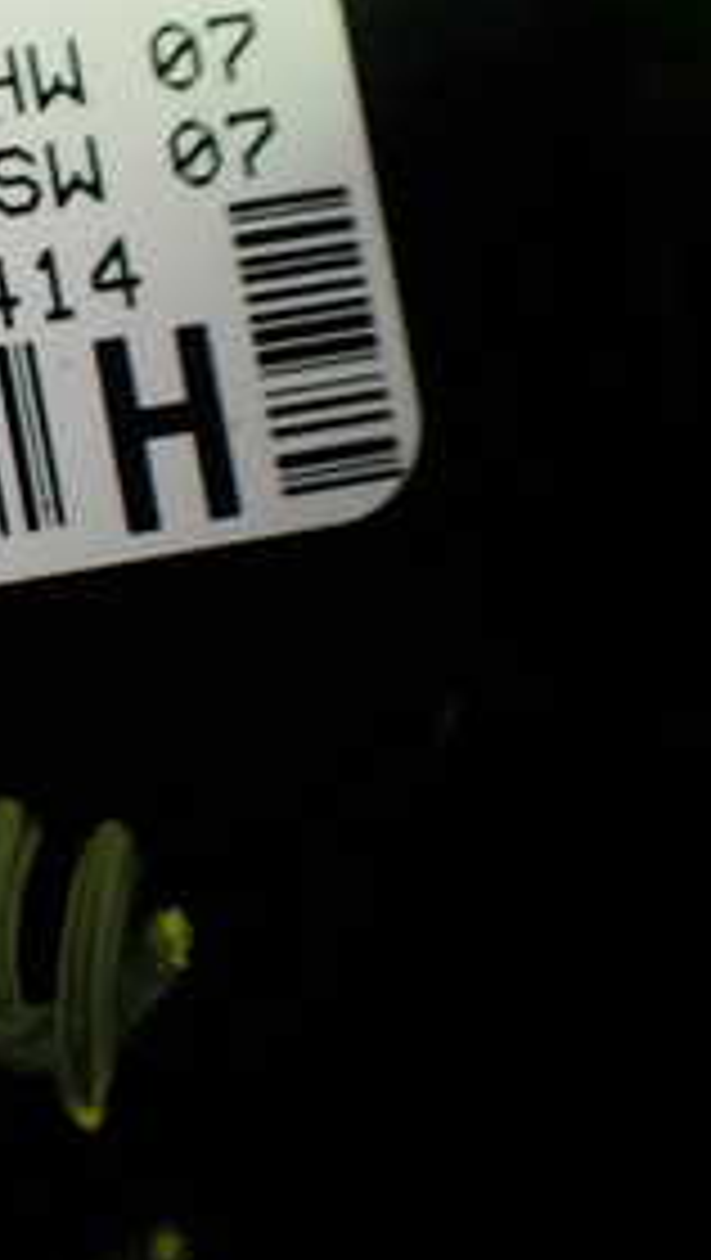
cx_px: -364
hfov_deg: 15.8
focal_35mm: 70
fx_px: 2340
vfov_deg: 29.9
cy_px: 392
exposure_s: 1/125
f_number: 2.3
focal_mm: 5.4
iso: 100
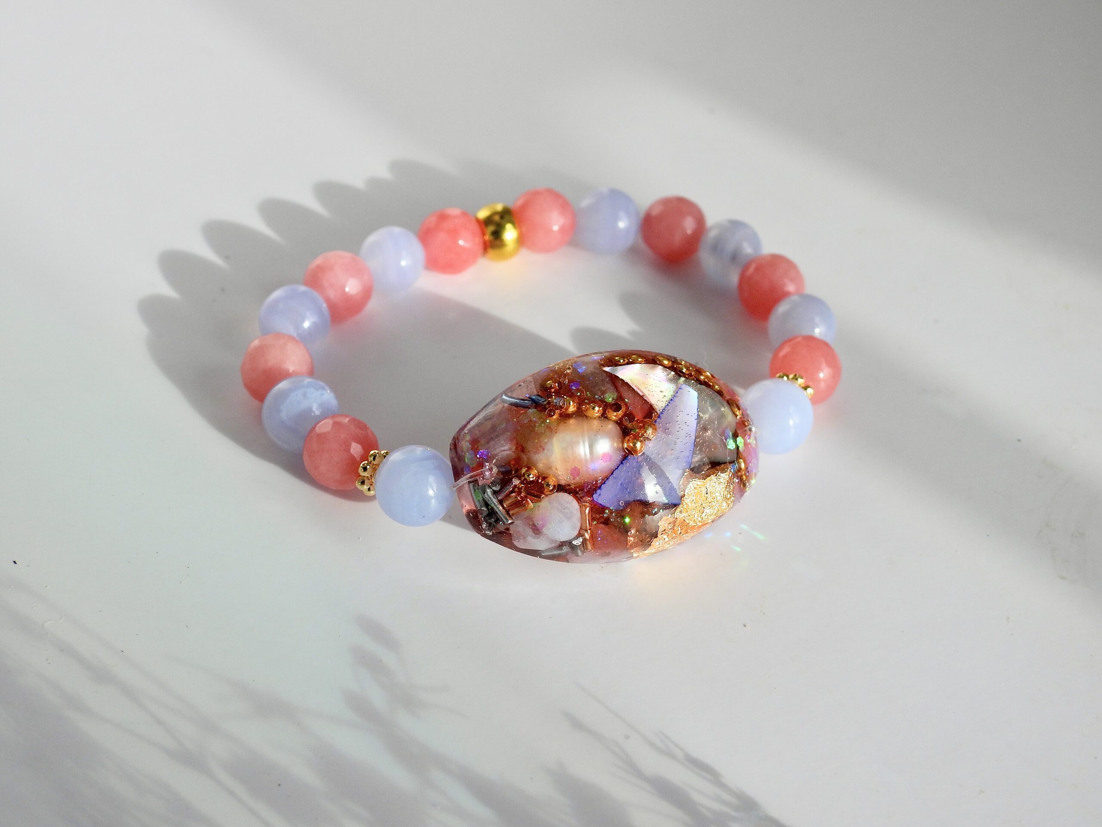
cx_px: 551
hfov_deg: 34.9
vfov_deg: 26.6
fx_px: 1751
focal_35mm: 55
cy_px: 414
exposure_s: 1/500
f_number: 3.5
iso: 100
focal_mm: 9.8
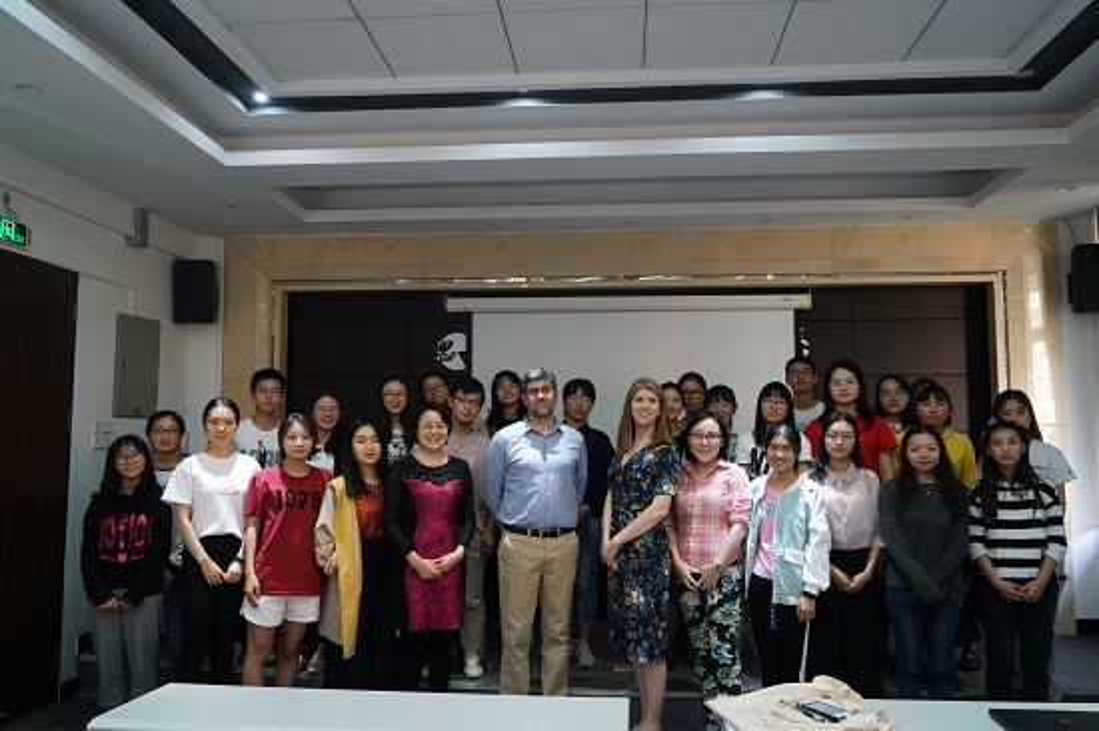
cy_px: 366
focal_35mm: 29
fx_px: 885
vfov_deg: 44.9
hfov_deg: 63.7
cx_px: 550
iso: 5000
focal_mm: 29
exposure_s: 1/160
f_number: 4
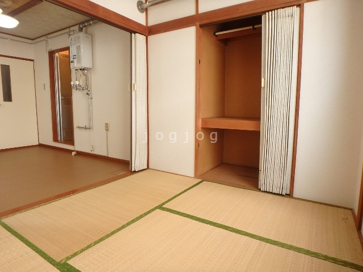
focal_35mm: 21
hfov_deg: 79.0
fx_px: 220
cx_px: 182
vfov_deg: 63.4
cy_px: 136
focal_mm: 3.7
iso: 200
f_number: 3.5
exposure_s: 1/50
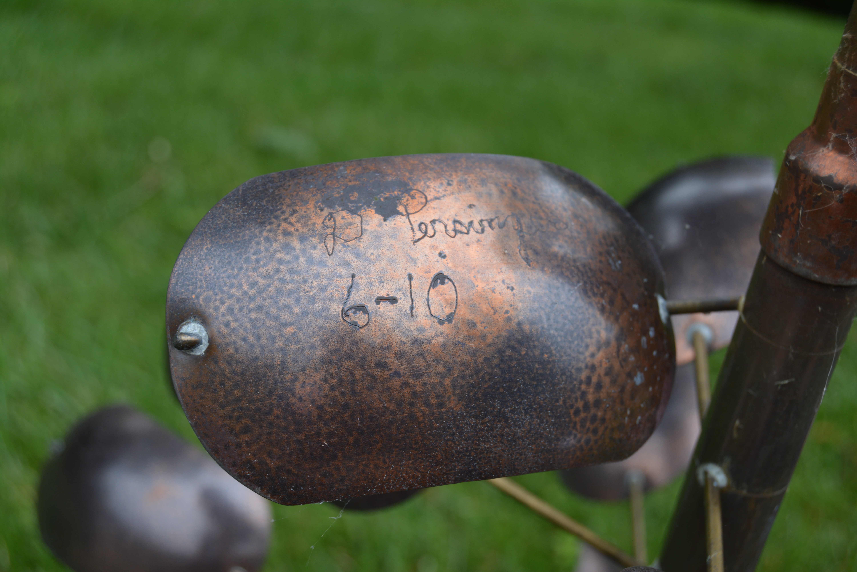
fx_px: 1250
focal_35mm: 52
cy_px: 286
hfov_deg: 37.9
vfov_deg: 25.8
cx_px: 428
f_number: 6.3
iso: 200
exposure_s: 1/160
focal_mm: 35
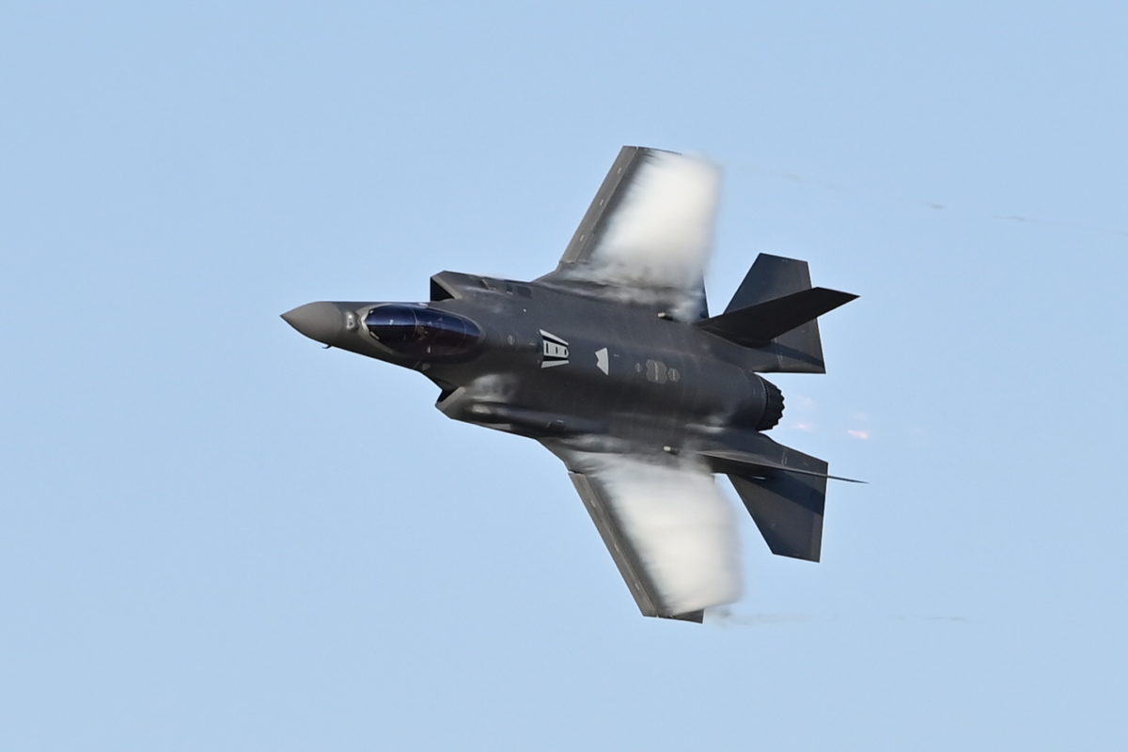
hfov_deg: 6.9
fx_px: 9399
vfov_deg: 4.6
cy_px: 376
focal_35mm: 300
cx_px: 564
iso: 320
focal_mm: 200
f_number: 5.6
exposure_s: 1/2000
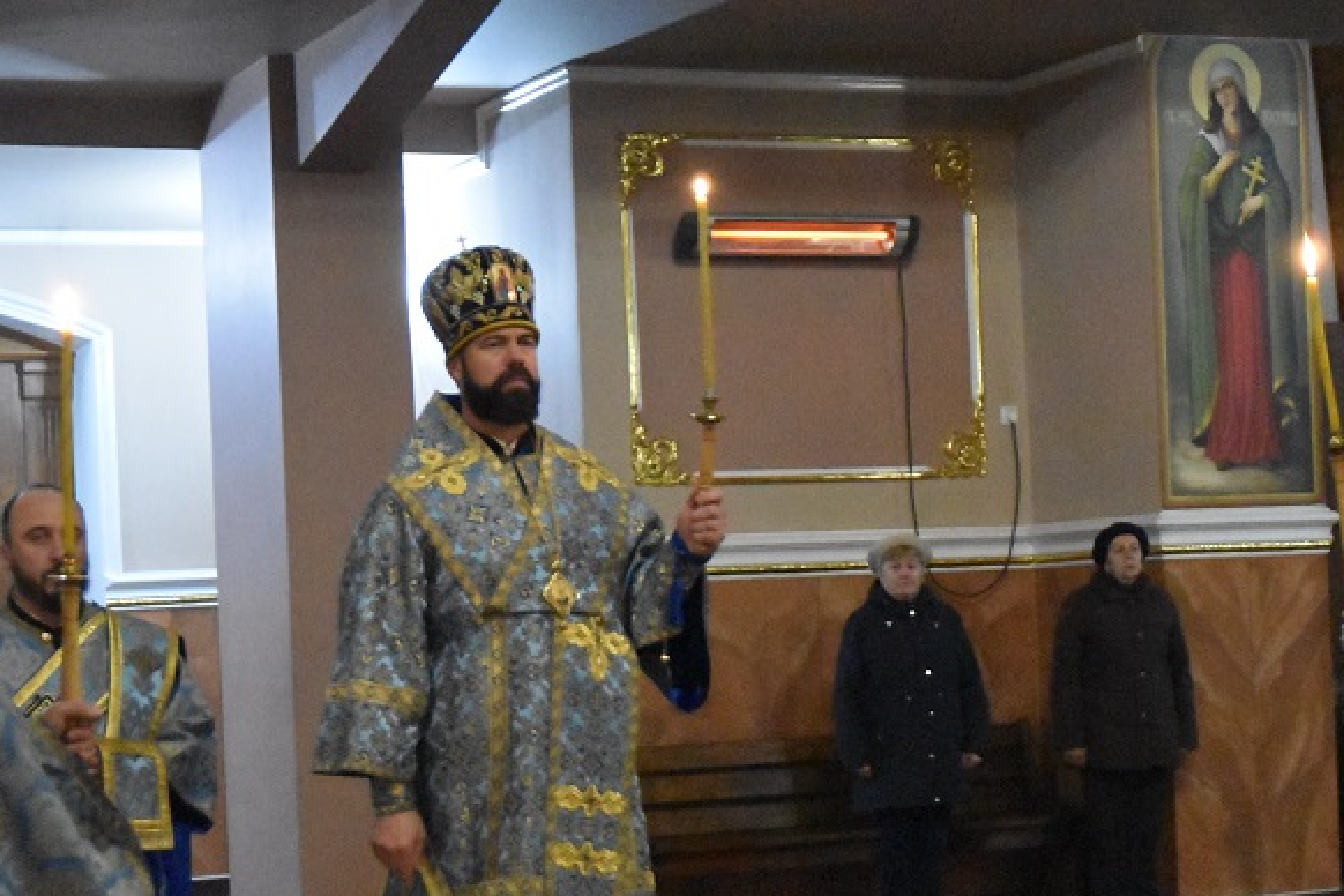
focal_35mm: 82
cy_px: 604
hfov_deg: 24.8
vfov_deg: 16.6
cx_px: 624
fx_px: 3057
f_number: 4
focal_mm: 31
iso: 12800
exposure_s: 1/80
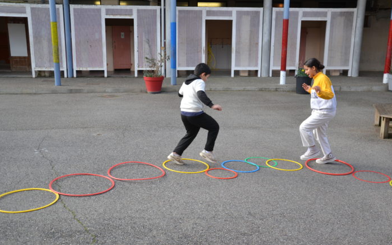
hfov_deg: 50.9
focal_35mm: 39
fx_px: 412
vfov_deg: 33.2
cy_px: 124
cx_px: 196
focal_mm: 25
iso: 400
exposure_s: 1/500
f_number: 4
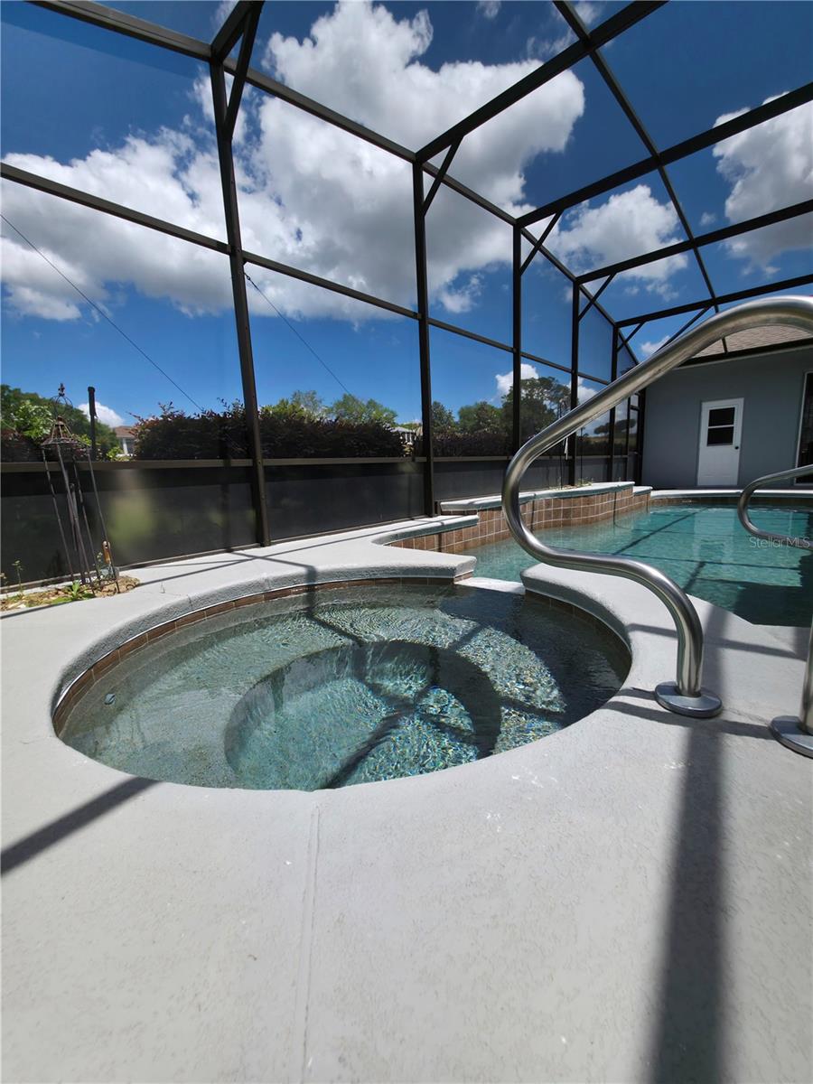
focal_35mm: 13
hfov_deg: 89.9
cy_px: 542
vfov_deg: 106.2
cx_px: 406
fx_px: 407
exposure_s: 1/1111
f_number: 1.9
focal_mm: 2.2
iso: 20
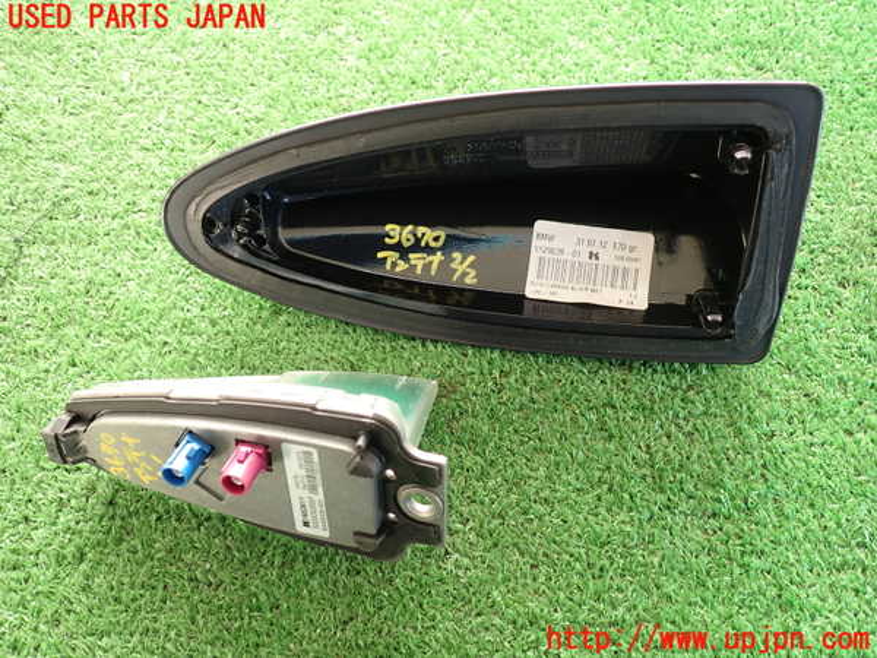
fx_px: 760
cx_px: 438
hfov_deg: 60.0
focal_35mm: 30
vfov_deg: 46.8
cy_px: 329
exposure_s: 1/60
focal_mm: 5.4
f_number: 2.3
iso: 125
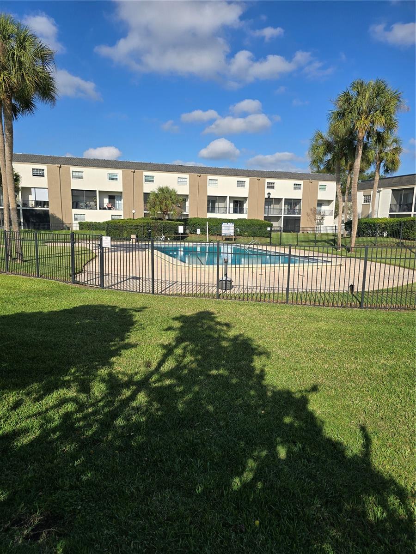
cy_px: 277
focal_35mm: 23
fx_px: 369
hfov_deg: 58.9
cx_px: 208
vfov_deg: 73.9
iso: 12
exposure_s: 1/965
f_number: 1.7
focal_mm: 6.3
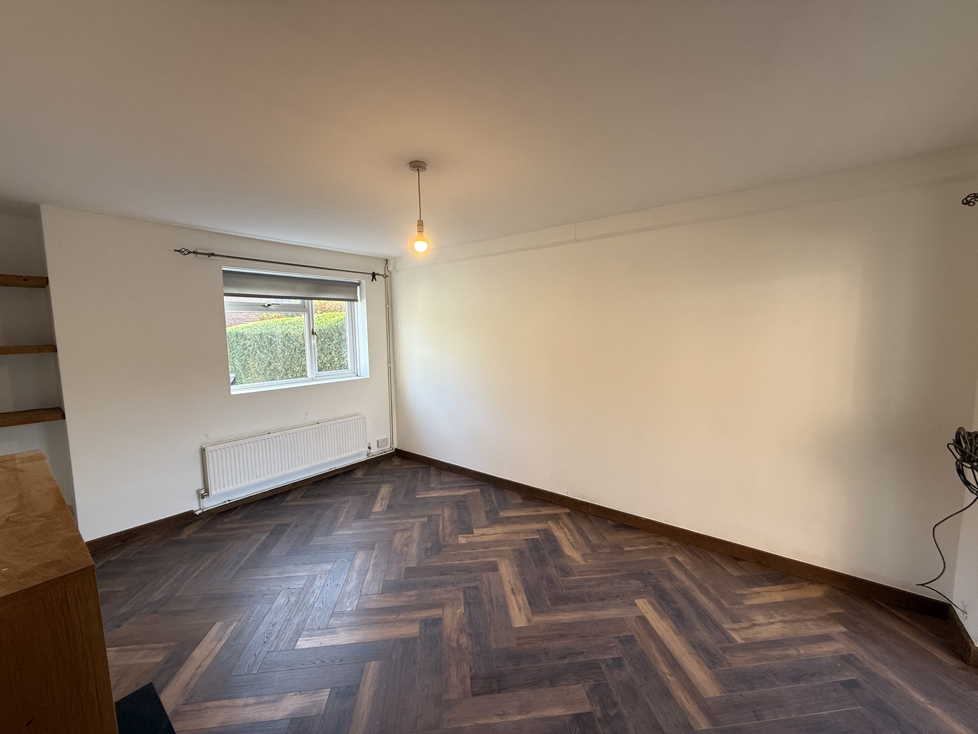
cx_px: 489
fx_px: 396
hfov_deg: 102.1
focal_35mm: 14
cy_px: 367
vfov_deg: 85.7
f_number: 2.2
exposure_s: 1/99
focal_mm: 2.22
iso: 100
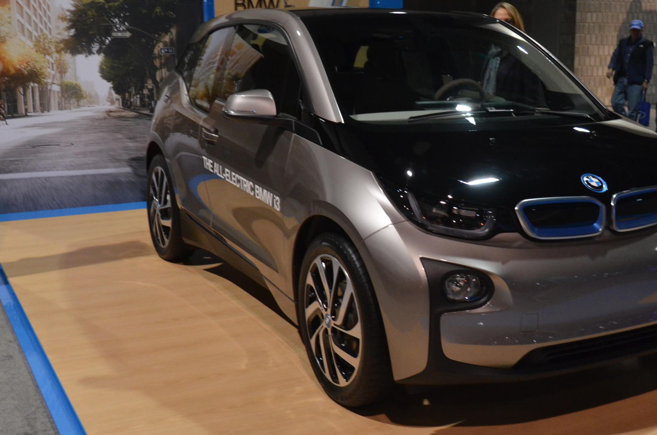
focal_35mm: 49
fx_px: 892
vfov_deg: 27.4
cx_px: 395
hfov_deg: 40.2
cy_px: 183
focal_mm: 22
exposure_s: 1/125
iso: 1600
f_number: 3.8
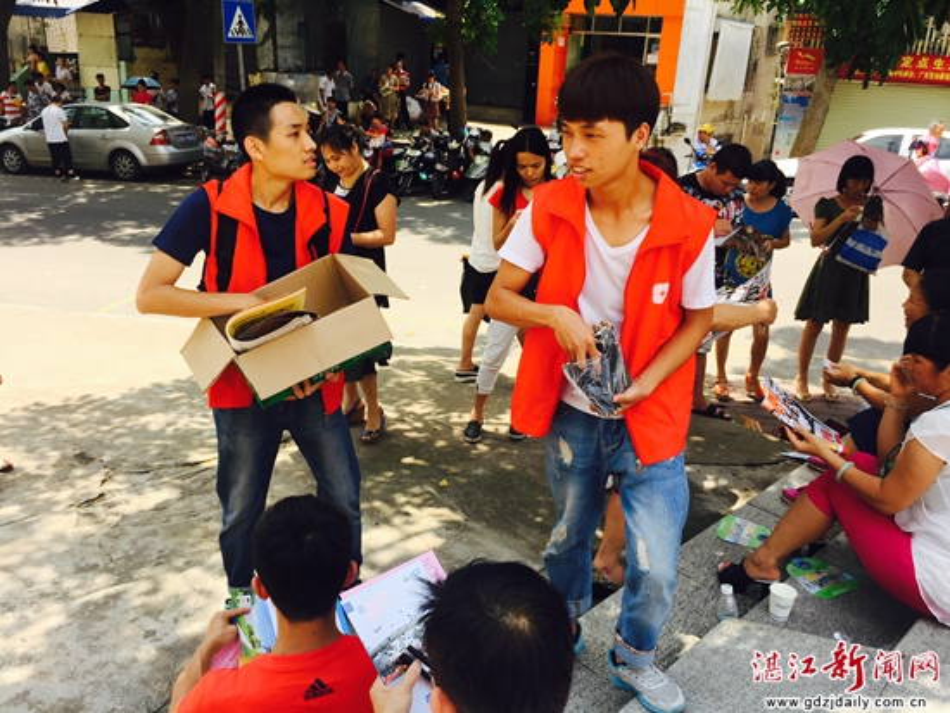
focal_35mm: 29
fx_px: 796
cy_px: 356
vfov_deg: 48.3
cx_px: 475
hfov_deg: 61.6
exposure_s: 1/608
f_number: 2.2
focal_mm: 4.15
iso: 32
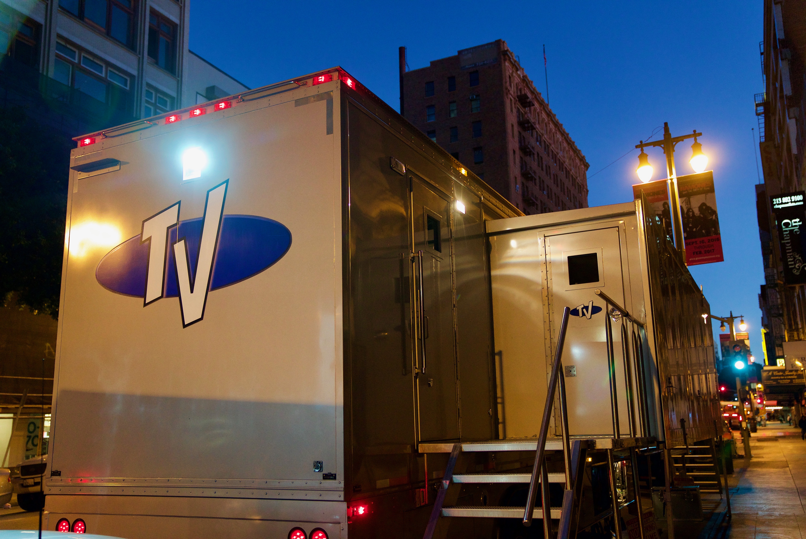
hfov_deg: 57.2
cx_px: 403
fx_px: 739
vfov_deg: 40.0
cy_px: 270
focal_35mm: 33
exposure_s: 1/160
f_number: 2.8
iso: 3200
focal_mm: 33
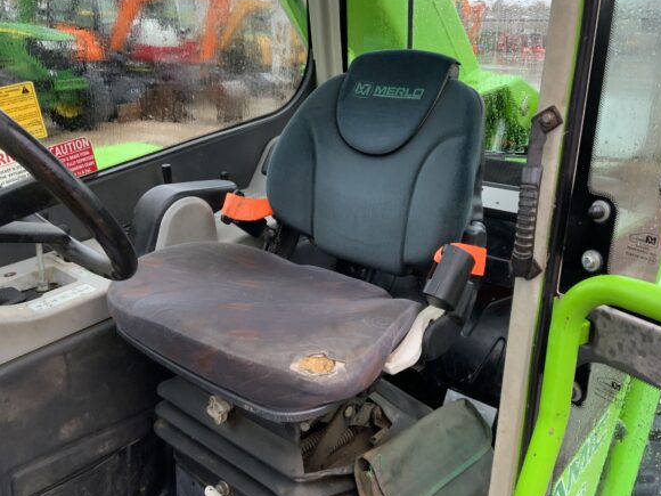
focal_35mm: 32
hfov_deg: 56.8
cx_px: 345
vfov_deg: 44.1
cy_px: 227
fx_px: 611
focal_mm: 3
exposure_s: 1/60
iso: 125
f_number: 1.8
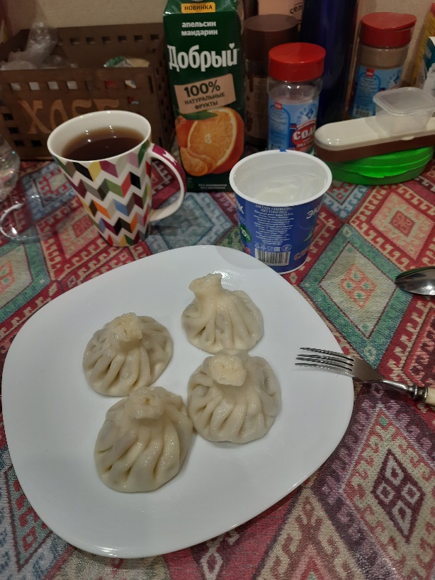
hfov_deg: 56.8
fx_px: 402
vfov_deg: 71.6
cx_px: 218
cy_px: 290
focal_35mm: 24
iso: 50
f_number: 1.8
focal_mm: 5.23
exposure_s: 1/50
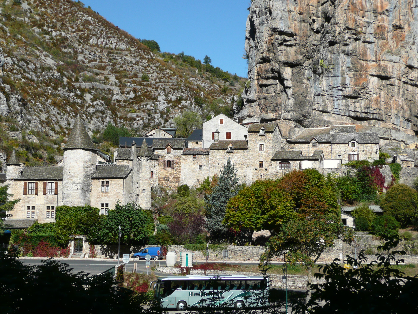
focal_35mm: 72
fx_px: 869
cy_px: 157
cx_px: 209
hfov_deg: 27.0
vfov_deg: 20.4
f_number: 4.6
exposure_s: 1/640
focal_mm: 11.8
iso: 100
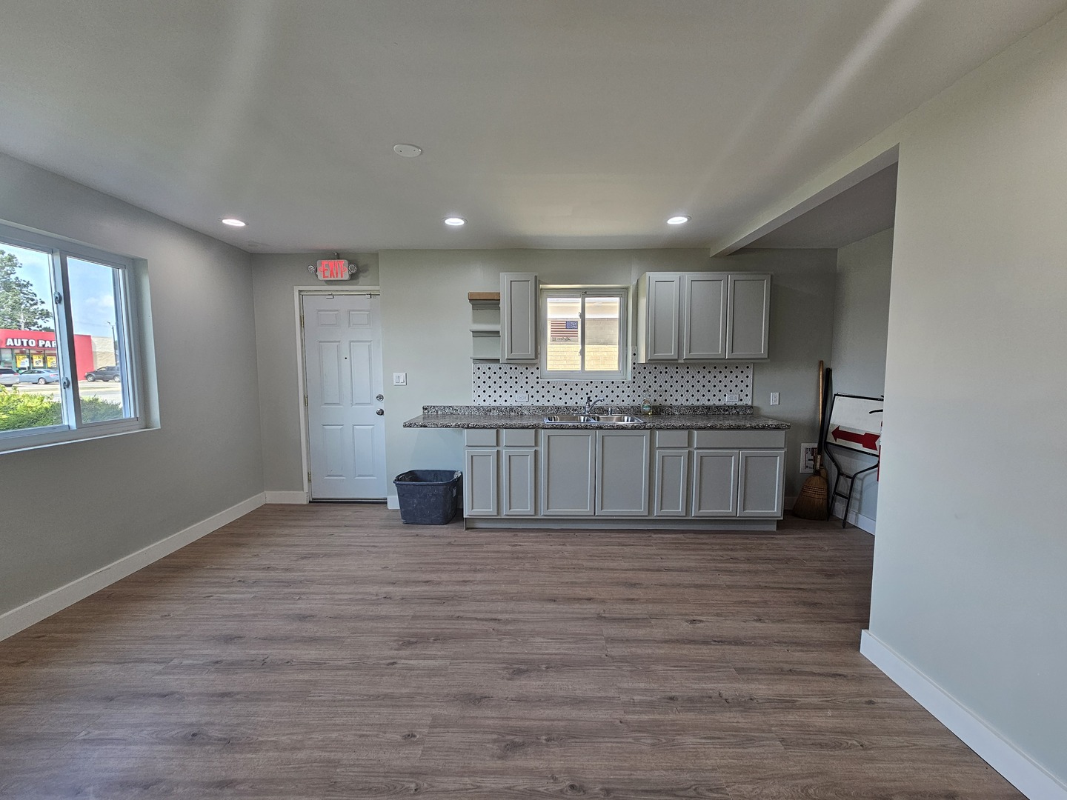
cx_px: 534
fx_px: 401
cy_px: 400
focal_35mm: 13
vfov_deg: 89.9
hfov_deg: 106.2
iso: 64
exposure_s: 1/60
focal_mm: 2.2
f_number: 2.2
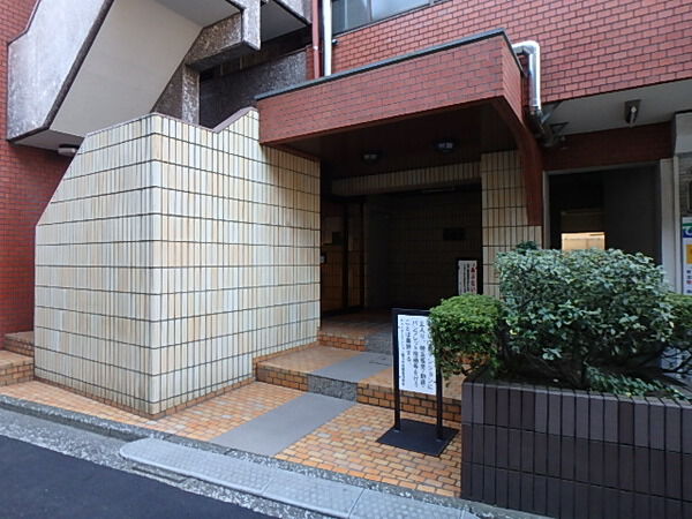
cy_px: 260
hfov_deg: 79.0
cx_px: 346
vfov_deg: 63.4
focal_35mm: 21
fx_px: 420
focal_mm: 3.7
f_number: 3.5
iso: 200
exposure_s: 1/30
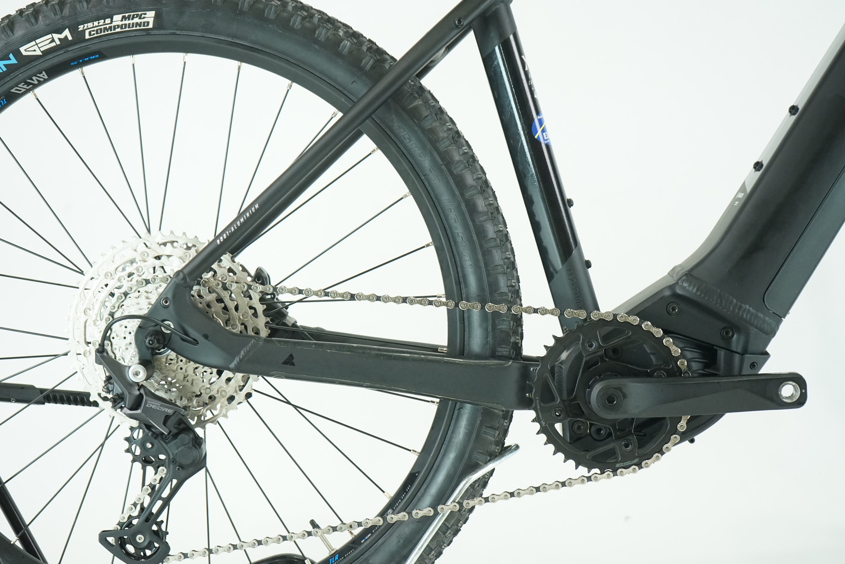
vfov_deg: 23.0
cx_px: 417
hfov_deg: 33.9
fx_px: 1385
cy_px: 281
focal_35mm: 59
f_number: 5.6
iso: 2500
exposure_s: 1/200
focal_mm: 58
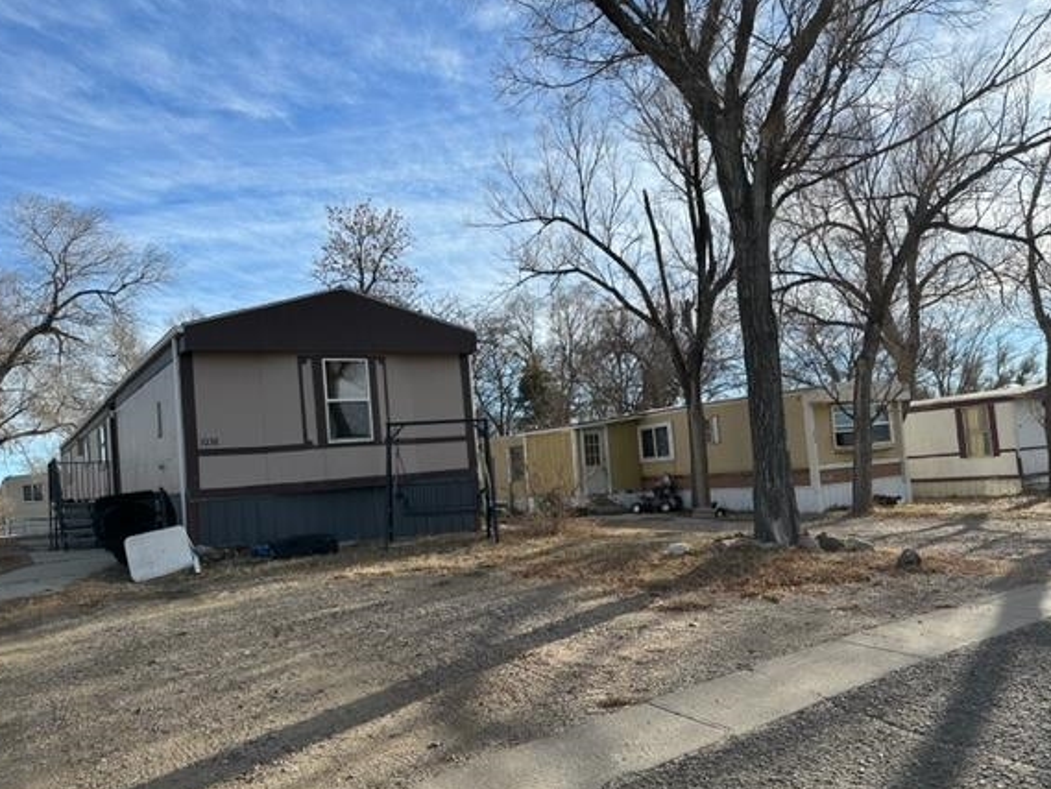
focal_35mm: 27
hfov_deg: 65.3
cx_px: 504
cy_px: 429
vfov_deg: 51.3
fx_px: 820
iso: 80
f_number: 1.78
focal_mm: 6.86
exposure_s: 1/4762
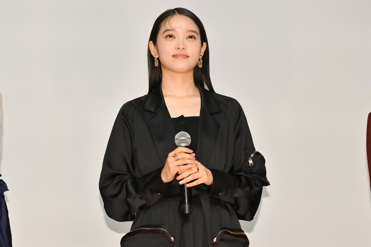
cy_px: 124
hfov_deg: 17.1
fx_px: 1237
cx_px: 186
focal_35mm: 120
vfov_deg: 11.4
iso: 3200
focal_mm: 80
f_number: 6.3
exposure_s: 1/200
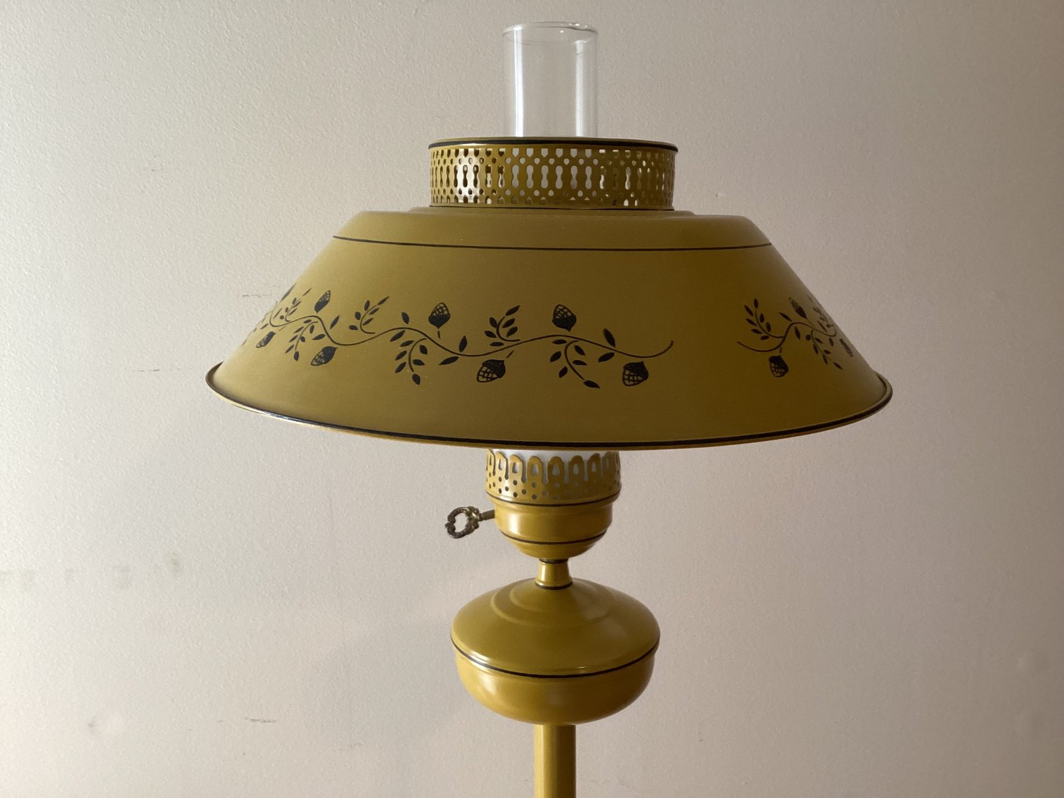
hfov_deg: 58.3
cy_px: 399
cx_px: 532
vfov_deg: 45.4
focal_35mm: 31
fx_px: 953
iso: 250
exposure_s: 1/60
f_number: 2.4
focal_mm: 3.3
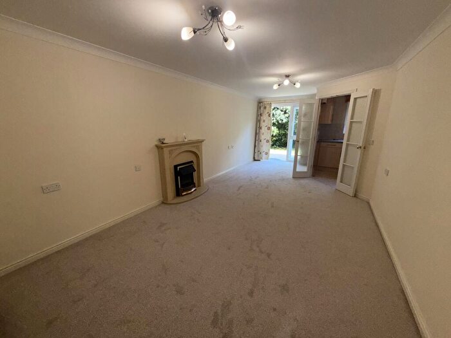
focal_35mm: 14
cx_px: 226
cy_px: 169
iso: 64
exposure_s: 1/122
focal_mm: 2.22
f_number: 2.2
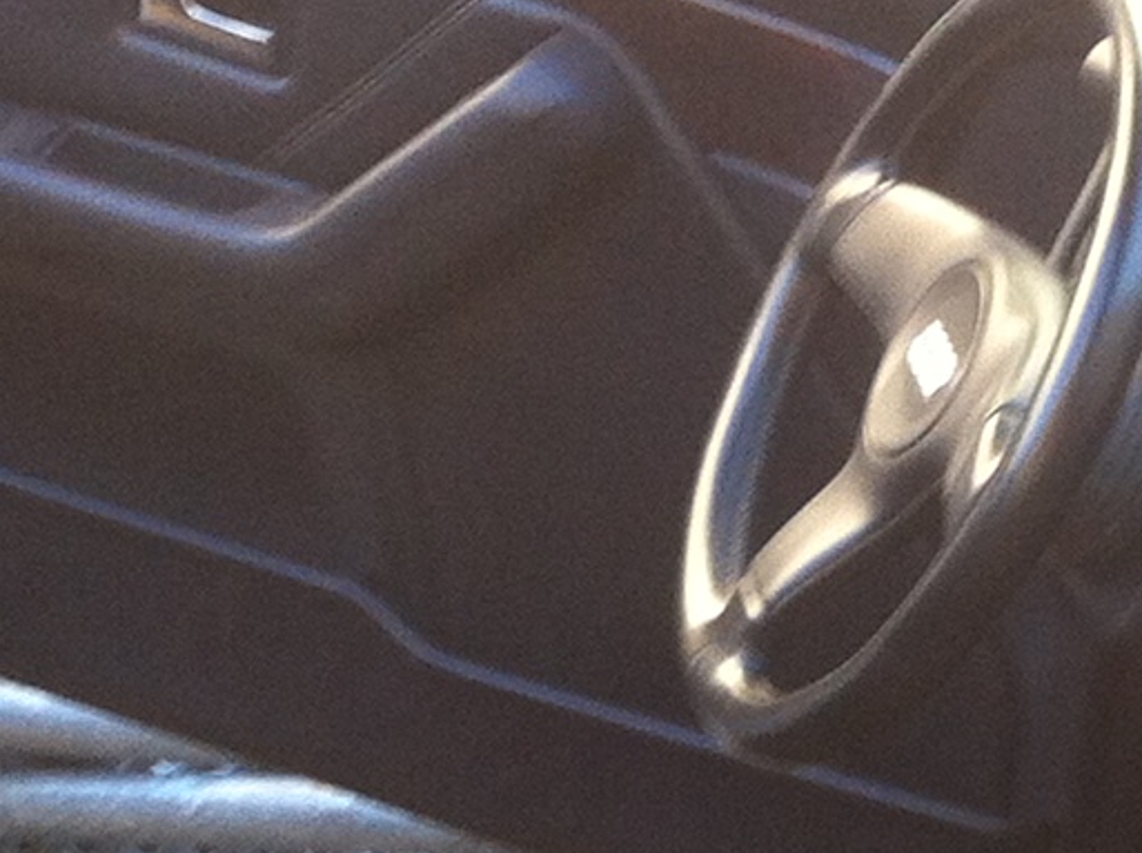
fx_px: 5830
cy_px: 1245
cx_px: 712
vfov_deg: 8.2
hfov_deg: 11.2
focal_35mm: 177
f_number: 2.8
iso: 80
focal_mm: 3.85
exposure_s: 1/30
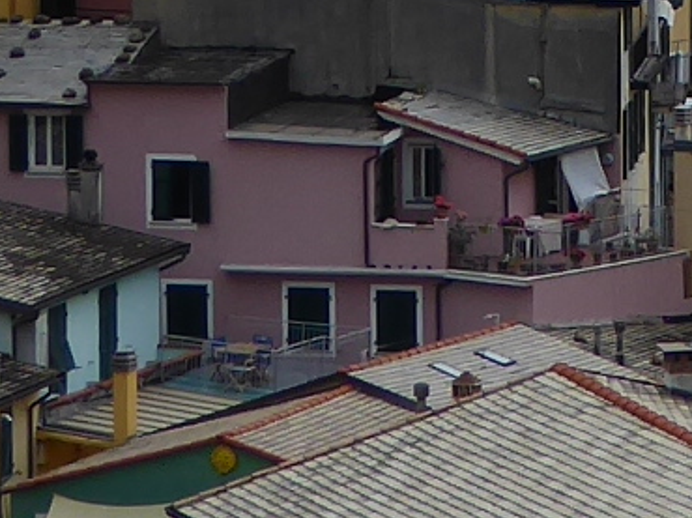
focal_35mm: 450
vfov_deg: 3.3
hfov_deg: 4.4
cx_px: 948
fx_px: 8990
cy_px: -320
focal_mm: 10.9
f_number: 4.3
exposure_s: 1/400
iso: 80
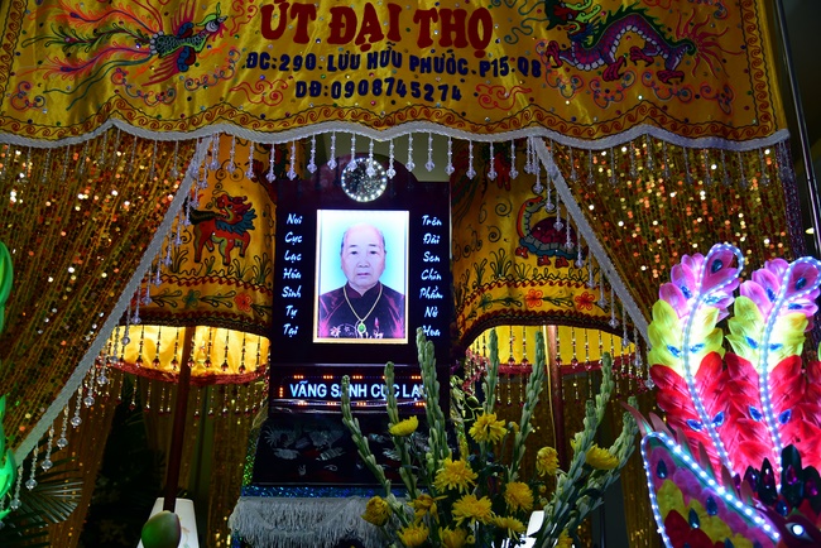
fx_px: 799
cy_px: 274
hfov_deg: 54.4
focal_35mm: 35
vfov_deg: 37.9
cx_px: 410
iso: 320
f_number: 4
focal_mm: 35
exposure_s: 1/60
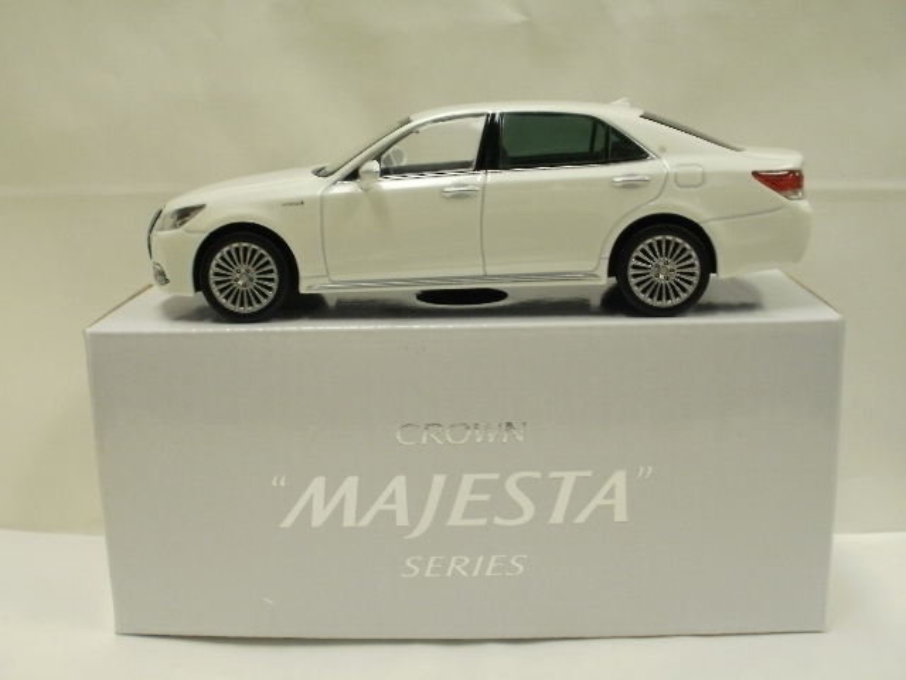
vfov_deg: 32.9
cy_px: 340
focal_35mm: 44
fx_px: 1152
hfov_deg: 42.9
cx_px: 453
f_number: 4
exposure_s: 1/20
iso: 125
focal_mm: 7.7
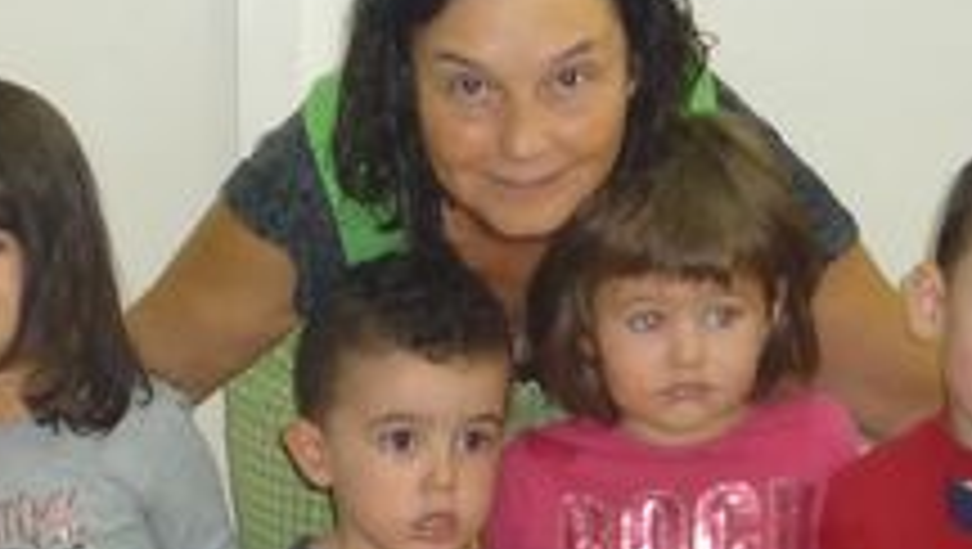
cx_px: 216
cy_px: 891
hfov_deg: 17.6
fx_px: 3122
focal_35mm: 121
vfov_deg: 9.7
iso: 250
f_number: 3.3
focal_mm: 5.2
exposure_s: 1/30
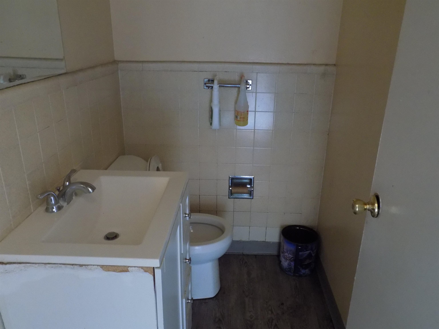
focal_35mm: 27
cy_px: 164
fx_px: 342
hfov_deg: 65.3
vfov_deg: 51.4
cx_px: 220
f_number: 3.2
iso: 400
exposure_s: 1/15
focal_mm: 4.8
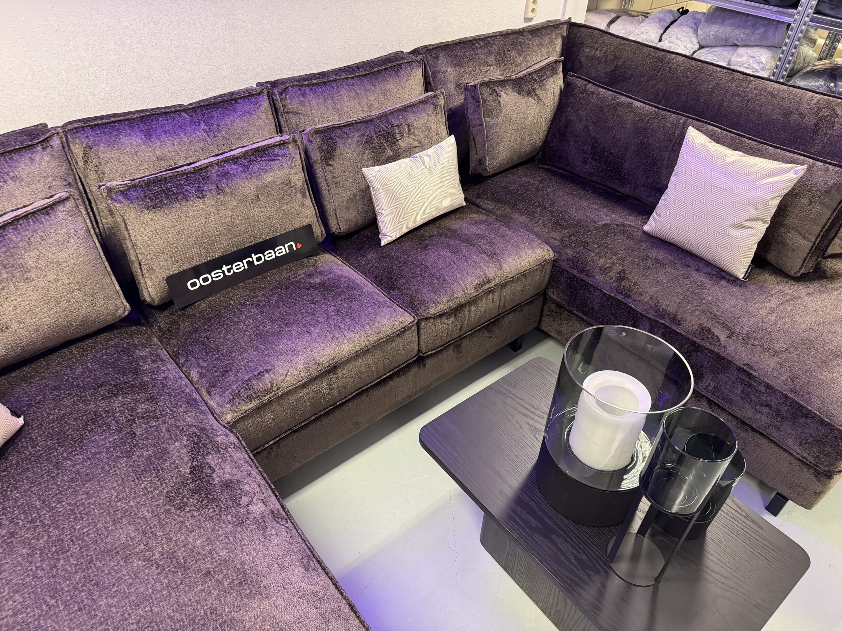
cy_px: 316
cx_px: 421
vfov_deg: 56.8
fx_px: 584
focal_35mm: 24
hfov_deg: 71.6
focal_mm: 6.76
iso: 500
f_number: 1.78
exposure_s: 1/50
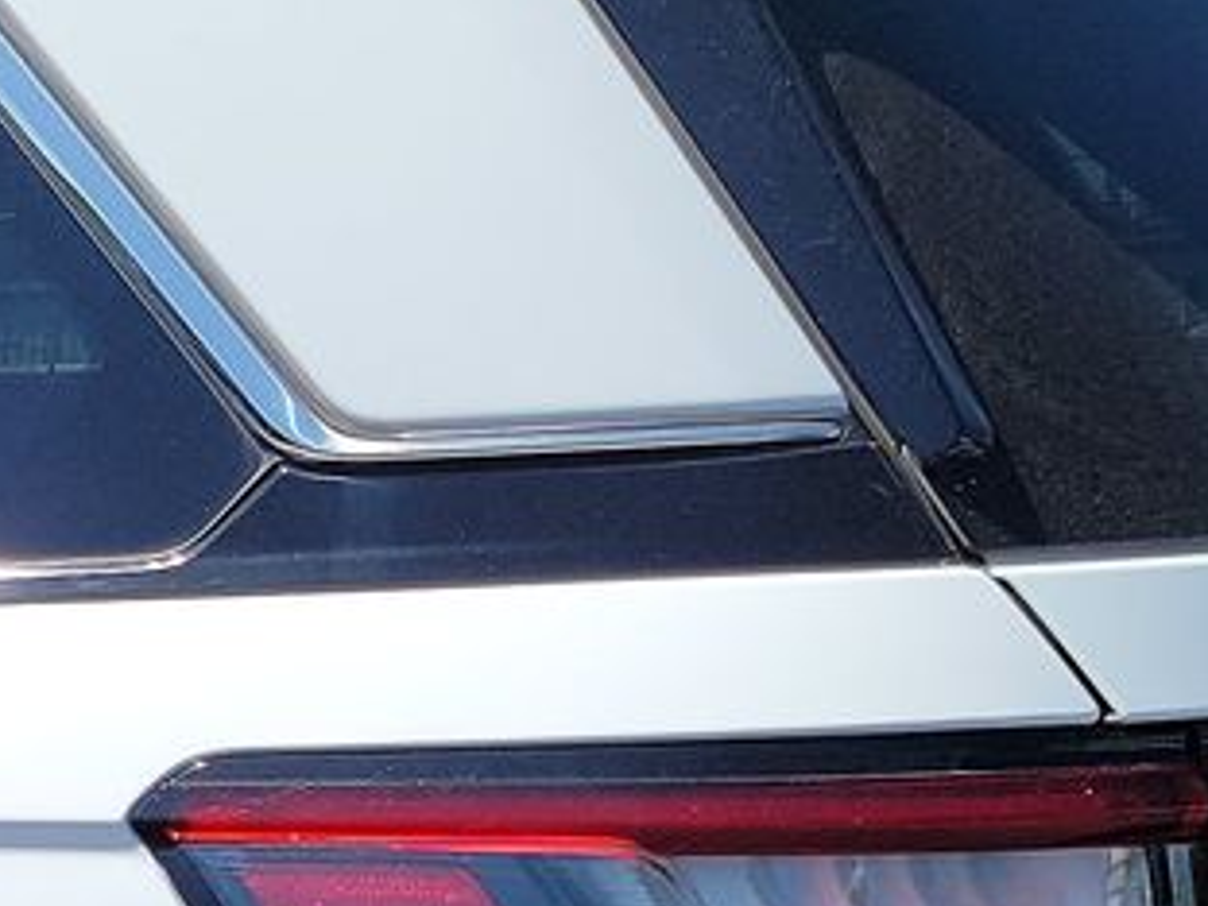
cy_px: 1355
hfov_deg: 15.4
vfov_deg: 11.5
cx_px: -294
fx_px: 4292
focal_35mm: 123
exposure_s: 1/866
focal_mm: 6.7
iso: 50
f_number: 1.8
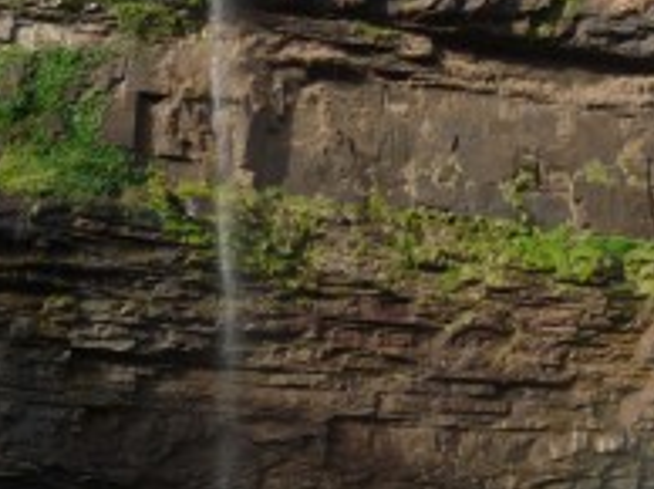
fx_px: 1359
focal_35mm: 72
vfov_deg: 20.3
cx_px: 634
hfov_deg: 25.9
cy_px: 170
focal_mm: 5.4
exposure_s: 1/250
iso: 100
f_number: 4
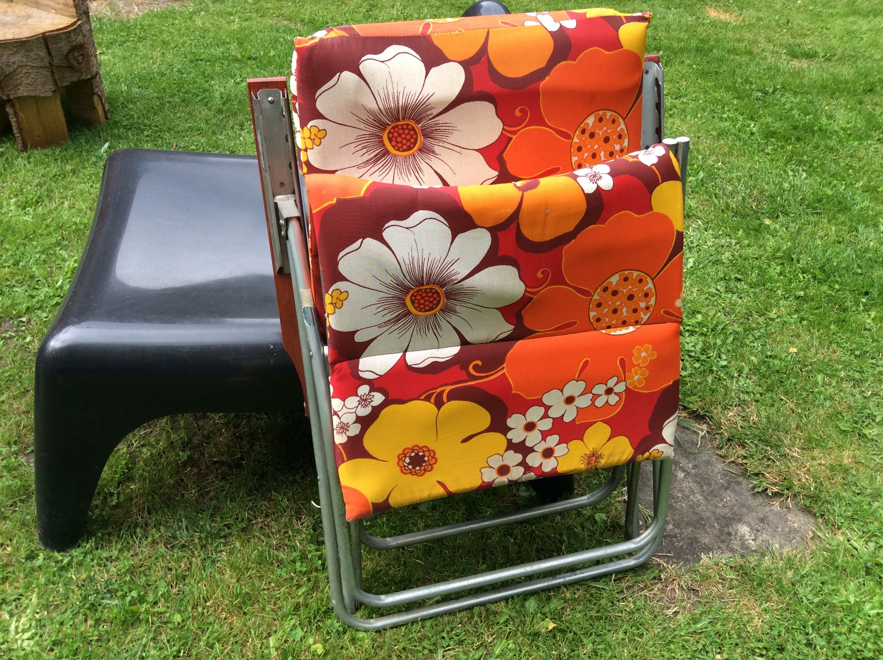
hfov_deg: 56.9
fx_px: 815
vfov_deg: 44.1
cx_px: 442
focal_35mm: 32
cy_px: 330
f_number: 2.4
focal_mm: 3.3
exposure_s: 1/152
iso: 32
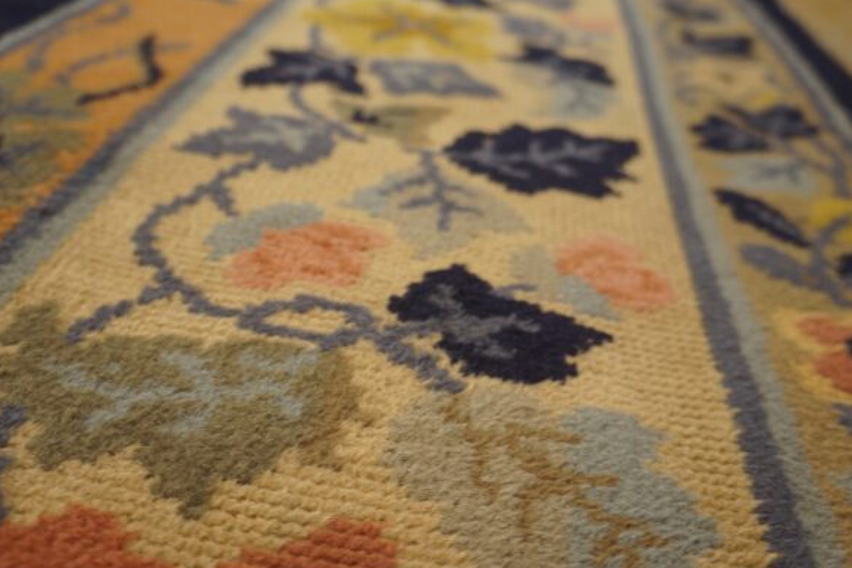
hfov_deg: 60.3
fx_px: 734
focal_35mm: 31
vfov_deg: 42.3
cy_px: 287
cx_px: 426
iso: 1000
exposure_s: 1/60
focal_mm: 20
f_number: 4
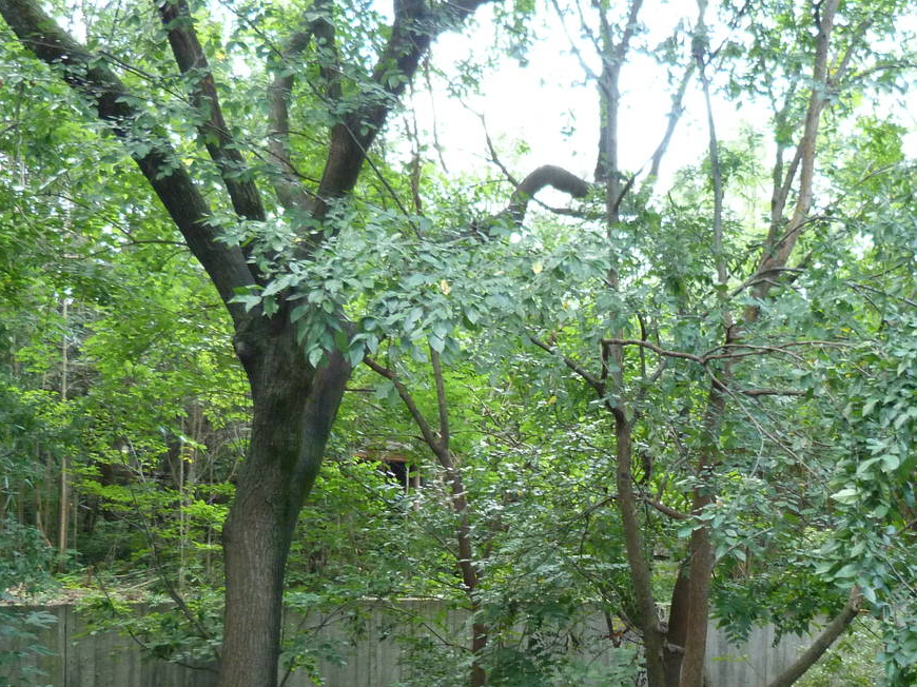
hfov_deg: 40.8
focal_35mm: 46
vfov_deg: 30.9
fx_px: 1218
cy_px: 523
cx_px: 593
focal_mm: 4.5
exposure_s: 1/60
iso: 250
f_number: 2.8
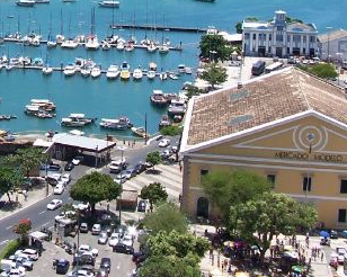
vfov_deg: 18.0
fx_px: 842
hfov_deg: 22.4
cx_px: 3
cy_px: -27
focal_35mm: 82
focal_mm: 6
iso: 80
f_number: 4
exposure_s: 1/750
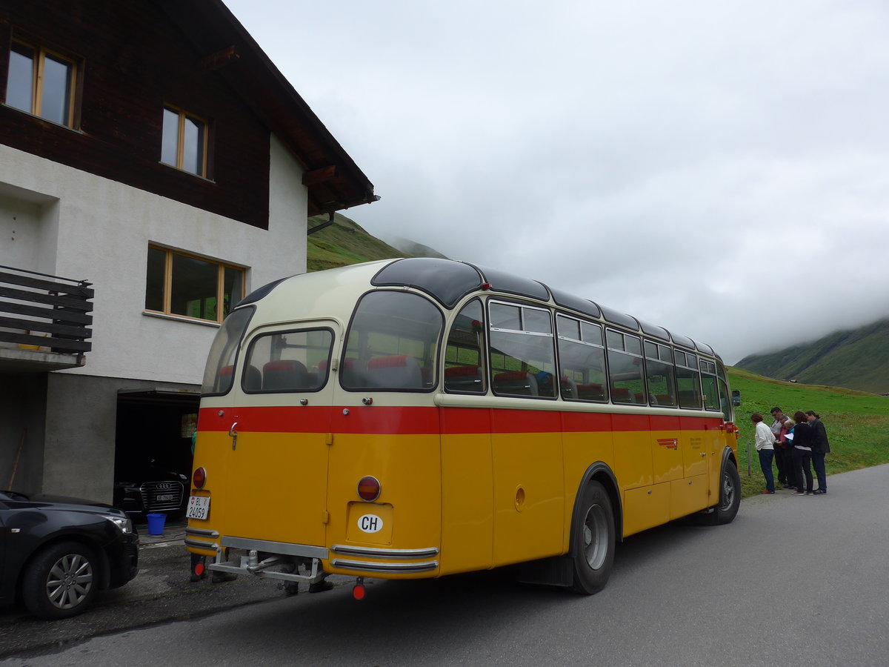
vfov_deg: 48.2
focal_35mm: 29
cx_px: 444
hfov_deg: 61.7
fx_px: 745
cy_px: 334
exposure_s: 1/1300
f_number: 2.8
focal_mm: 6
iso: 80
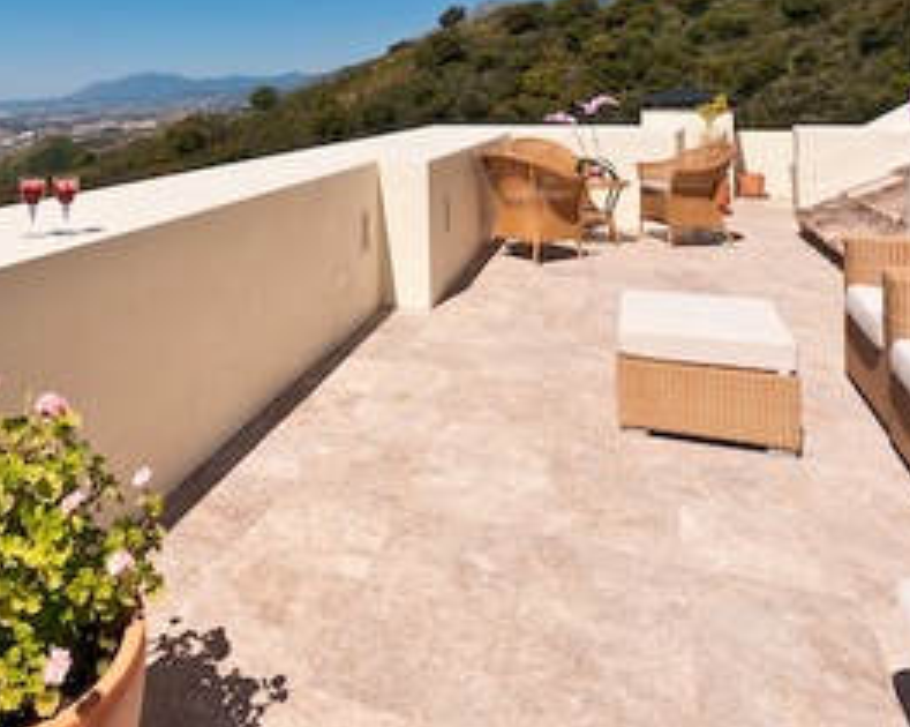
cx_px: 156
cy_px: 206
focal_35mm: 24
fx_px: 646
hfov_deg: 63.0
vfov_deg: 56.6
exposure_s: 1/2500
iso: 200
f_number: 7.1
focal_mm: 14
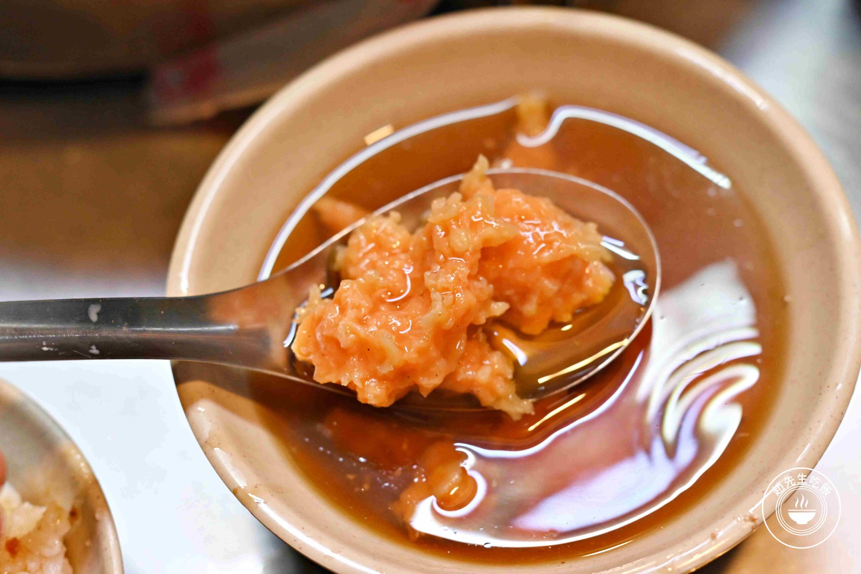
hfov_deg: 27.0
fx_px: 1794
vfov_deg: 18.2
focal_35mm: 75
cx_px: 430
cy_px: 287
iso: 1250
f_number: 3.2
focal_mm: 50
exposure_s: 1/160
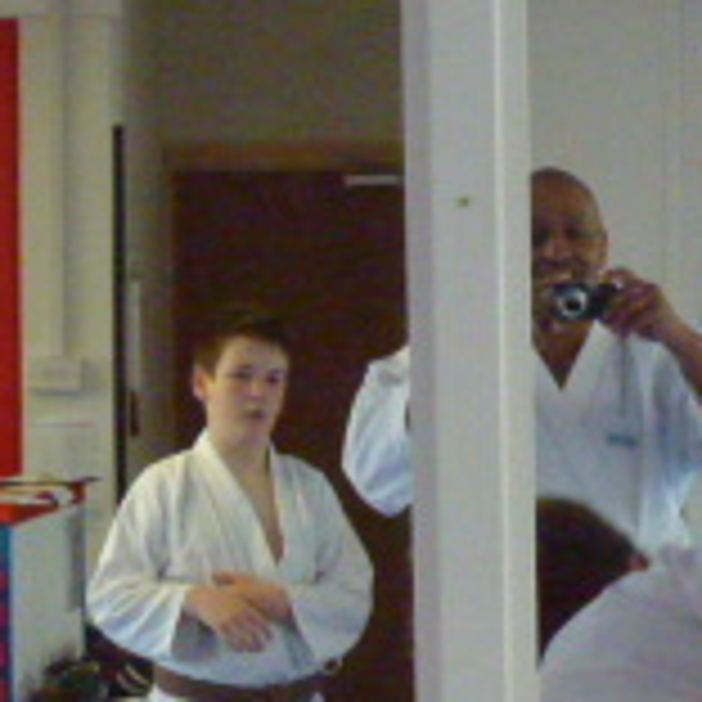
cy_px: 860
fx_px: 4336
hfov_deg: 8.9
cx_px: 1260
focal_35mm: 189
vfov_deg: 9.1
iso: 800
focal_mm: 9.4
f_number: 4.3
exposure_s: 1/100
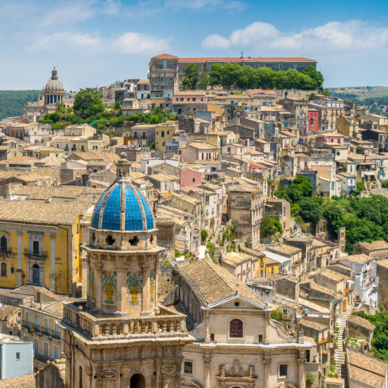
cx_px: 38
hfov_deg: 45.1
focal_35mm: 33
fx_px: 418
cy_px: 236
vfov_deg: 49.4
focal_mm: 14
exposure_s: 1/500
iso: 100
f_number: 9.5
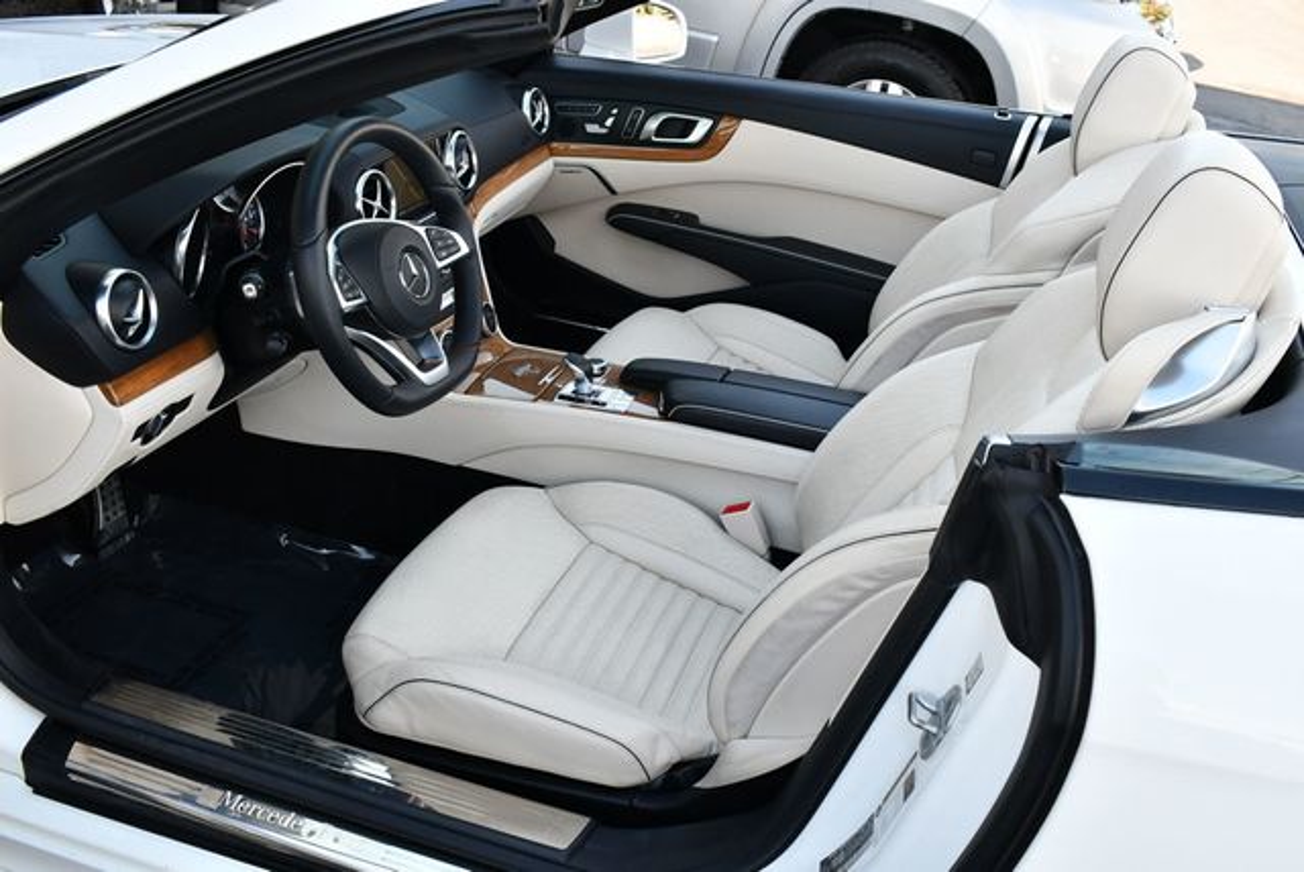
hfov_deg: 53.1
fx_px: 1305
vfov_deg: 36.9
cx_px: 652
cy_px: 436
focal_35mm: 36
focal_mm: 18
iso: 400
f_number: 5
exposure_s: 1/250
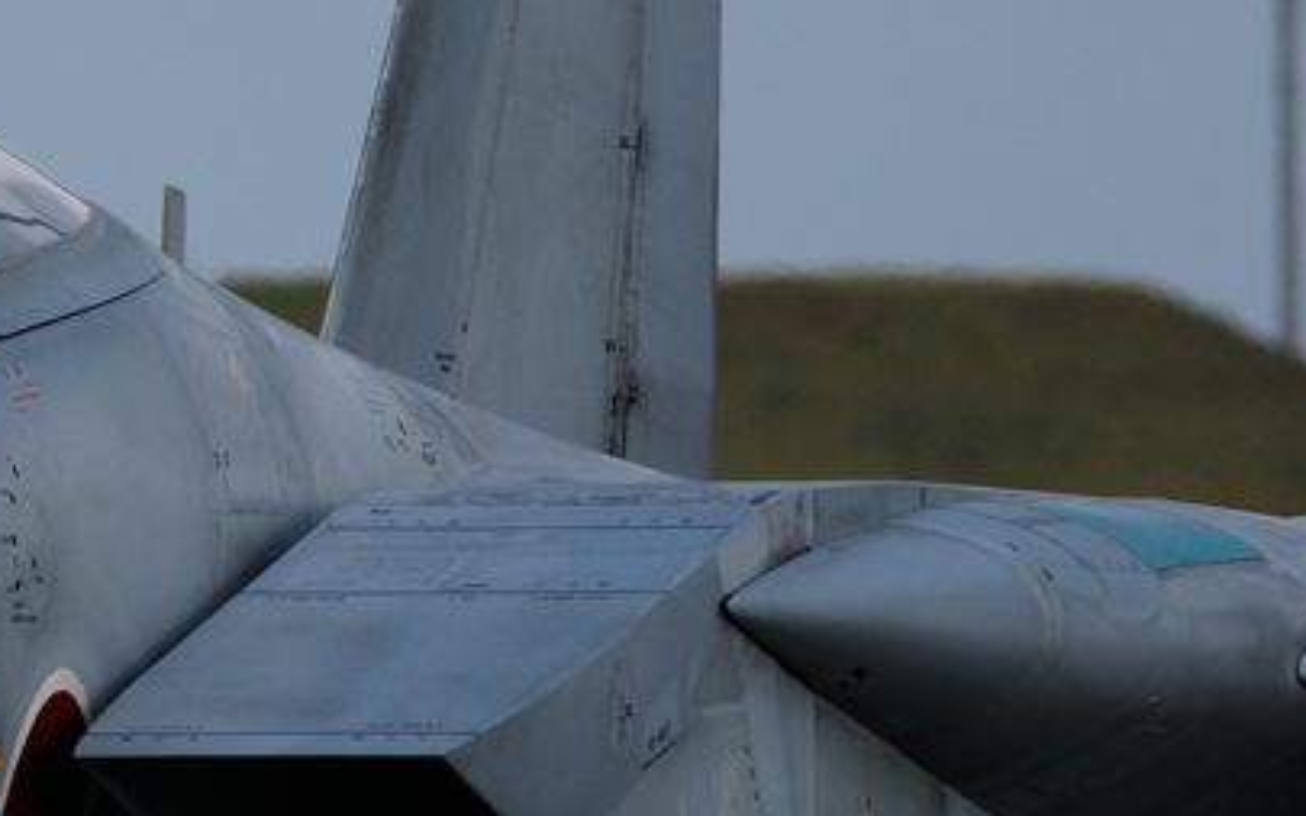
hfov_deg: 1.1
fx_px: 68720
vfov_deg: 0.7
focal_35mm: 1931
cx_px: 58
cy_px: 268
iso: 400
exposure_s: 1/640
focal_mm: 500
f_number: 6.7
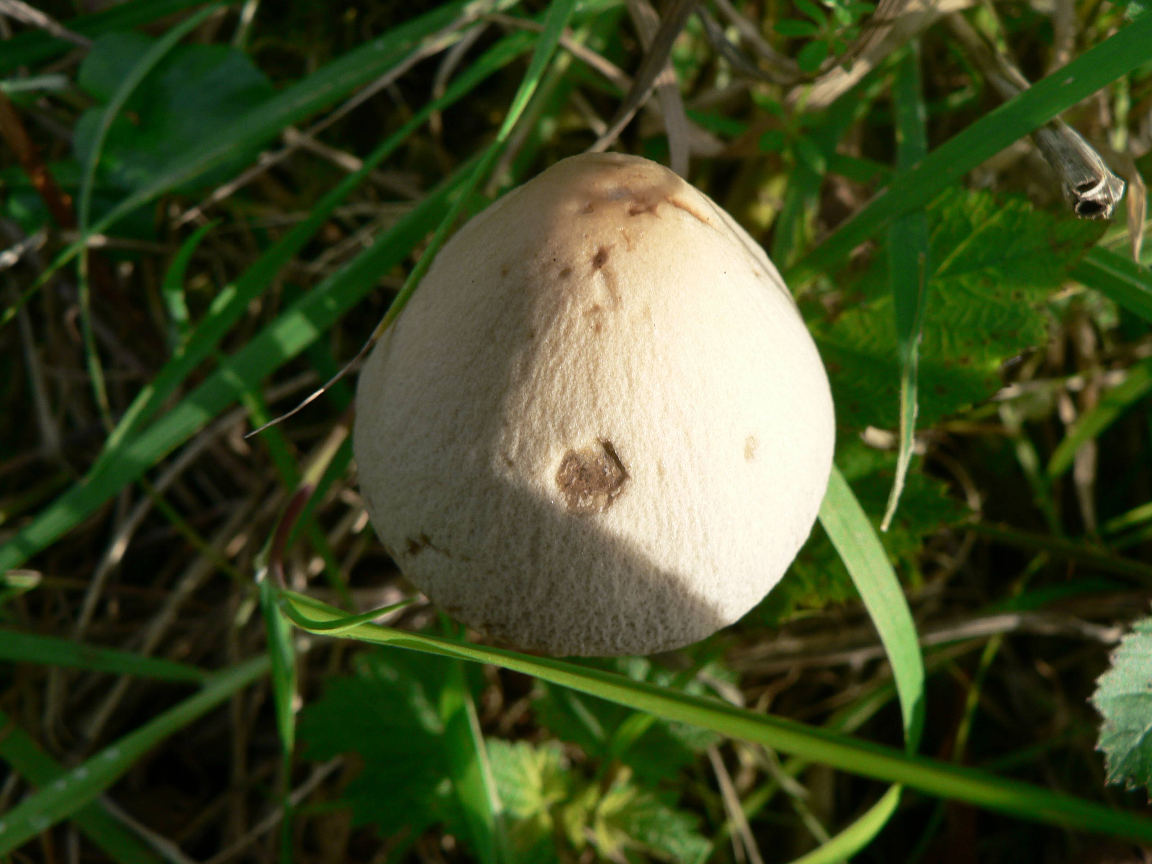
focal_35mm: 36
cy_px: 432
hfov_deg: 51.4
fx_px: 1198
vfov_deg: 39.7
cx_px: 576
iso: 80
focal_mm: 6
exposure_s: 1/100
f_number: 4
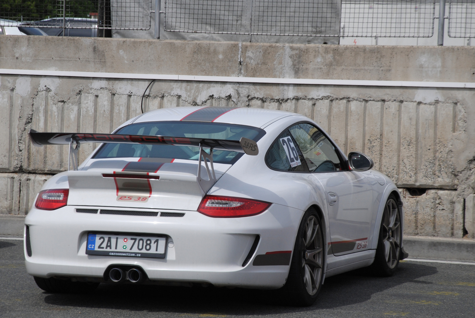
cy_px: 159
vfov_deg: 8.7
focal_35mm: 158
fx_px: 2081
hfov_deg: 13.0
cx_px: 238
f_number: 8
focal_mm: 105
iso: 200
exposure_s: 1/1000
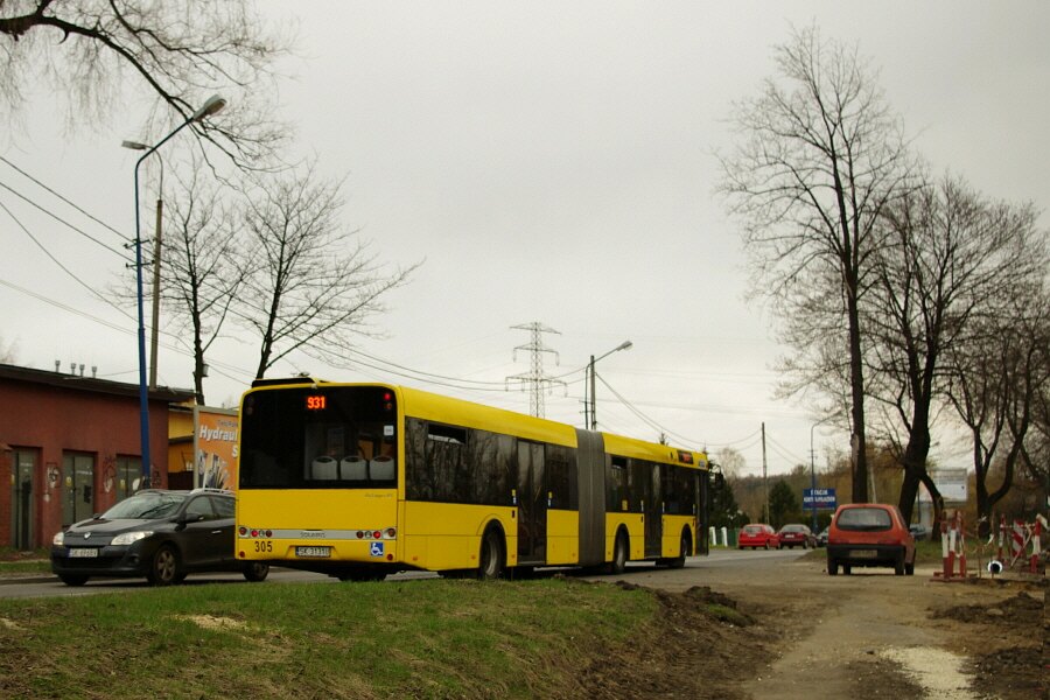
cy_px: 350
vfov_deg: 36.9
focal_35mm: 36
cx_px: 525
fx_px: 1050
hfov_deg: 53.1
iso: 200
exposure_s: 1/640
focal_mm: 24.38
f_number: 4
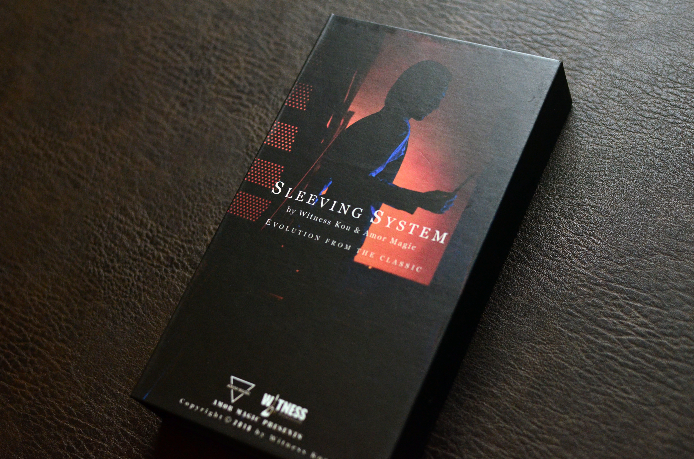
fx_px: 1010
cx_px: 347
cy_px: 230
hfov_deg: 37.9
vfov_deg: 25.6
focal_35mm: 52
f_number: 3.5
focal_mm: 35
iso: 1600
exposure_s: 1/400
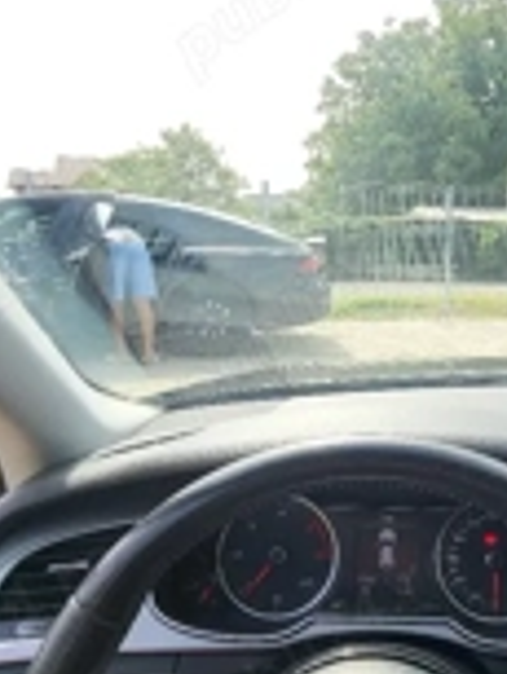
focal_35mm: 34
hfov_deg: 40.1
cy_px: 357
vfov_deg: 53.9
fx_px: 663
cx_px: 406
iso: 32
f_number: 2.2
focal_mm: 1.74
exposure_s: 1/417
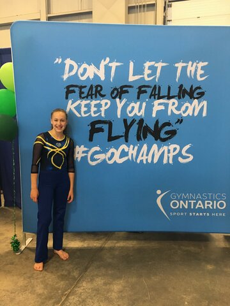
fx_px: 257
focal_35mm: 29
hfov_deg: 48.2
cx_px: 115
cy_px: 153
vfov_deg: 61.7
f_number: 2.2
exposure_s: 1/15
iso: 80
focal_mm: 4.15
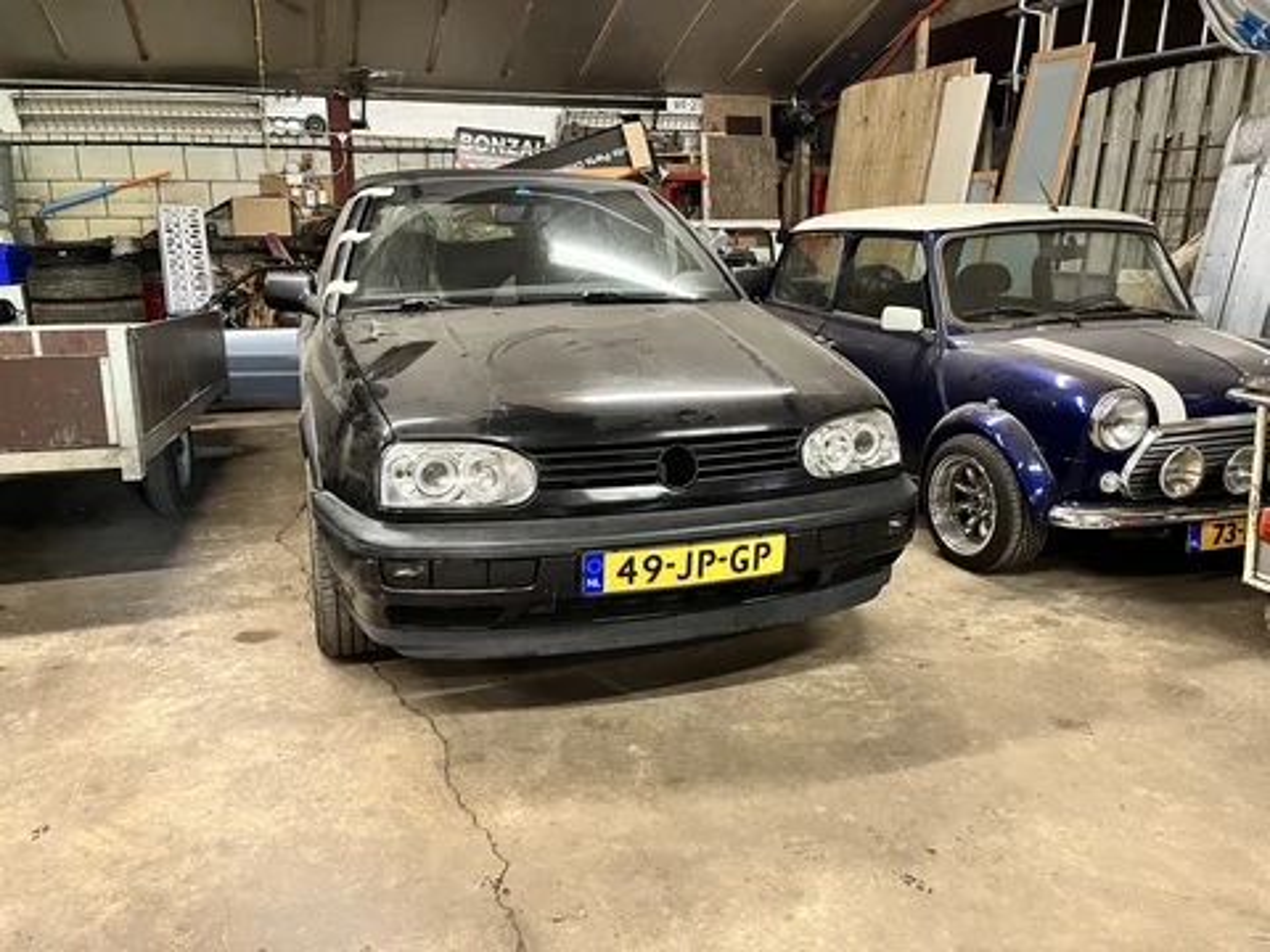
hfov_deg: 67.3
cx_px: 635
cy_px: 476
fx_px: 954
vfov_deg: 53.1
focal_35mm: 26
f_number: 1.6
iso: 400
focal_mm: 5.1
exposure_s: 1/50
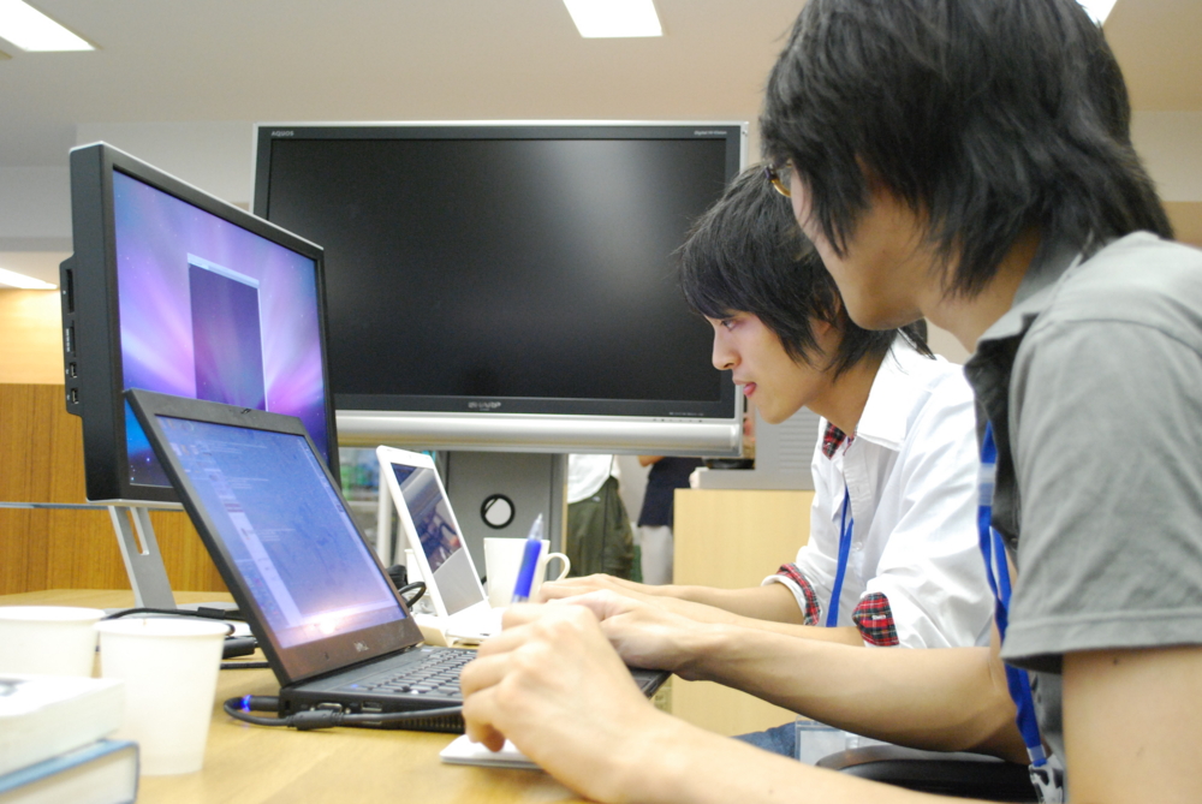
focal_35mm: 44
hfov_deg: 44.9
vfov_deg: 30.9
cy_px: 402
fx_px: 1454
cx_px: 601
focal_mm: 29
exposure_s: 1/30
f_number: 4.8
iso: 1250
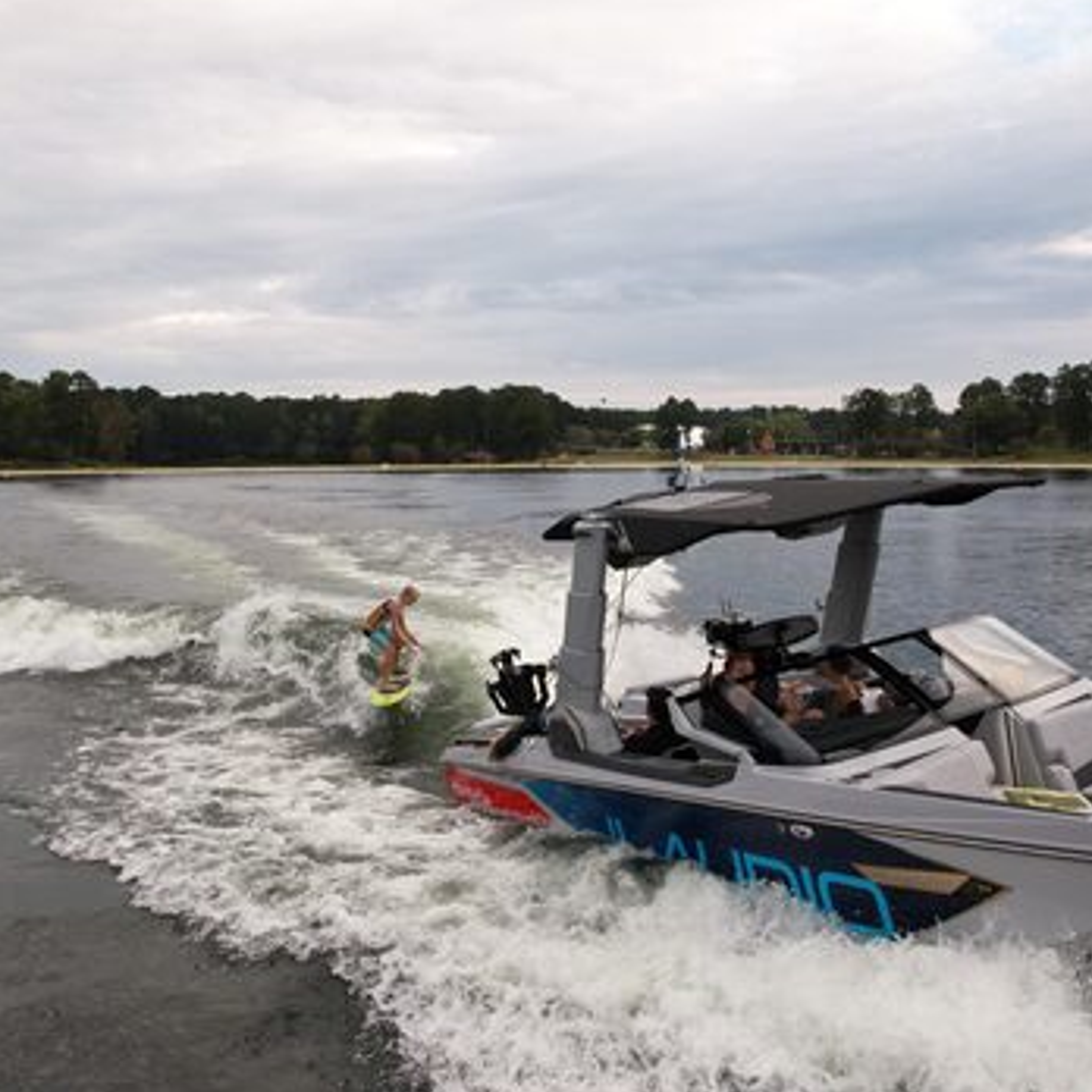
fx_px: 1035
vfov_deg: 55.6
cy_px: 543
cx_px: 665
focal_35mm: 29
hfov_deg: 55.1
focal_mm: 8.38
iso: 200
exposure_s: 1/800
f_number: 2.8
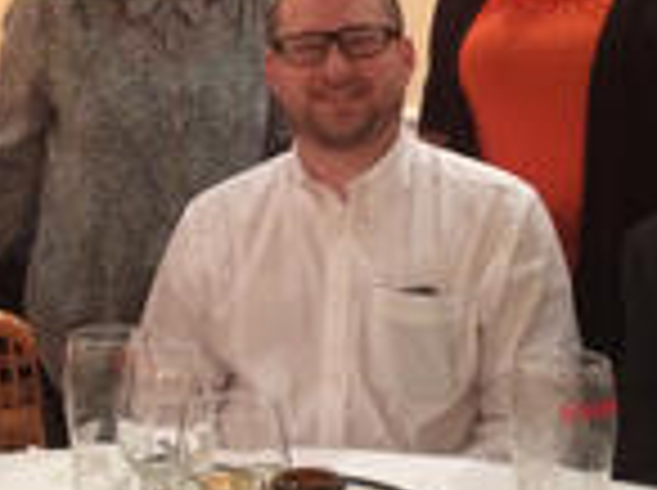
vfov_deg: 19.8
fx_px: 1402
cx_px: 212
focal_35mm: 74
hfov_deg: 26.2
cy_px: 153
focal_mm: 4.12
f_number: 2.2
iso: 320
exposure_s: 1/20
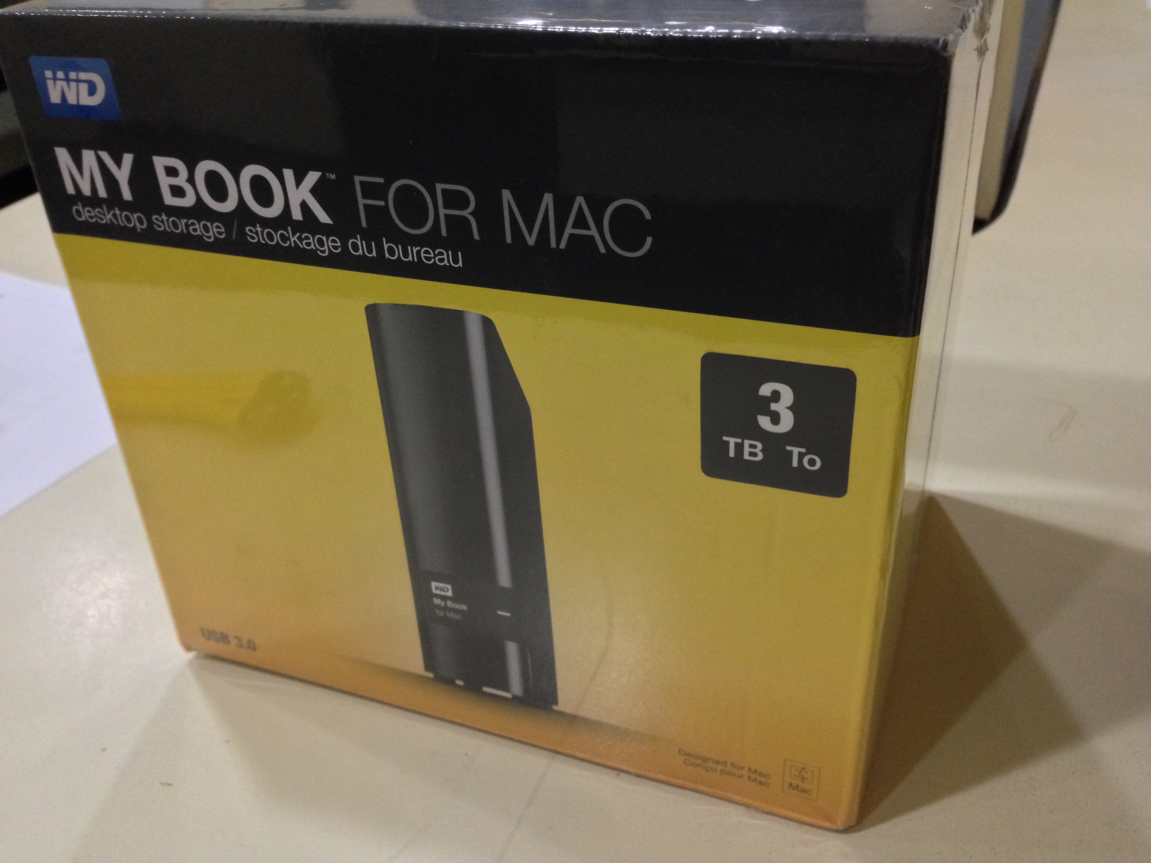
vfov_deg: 42.9
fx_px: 1097
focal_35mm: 33
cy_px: 432
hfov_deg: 55.4
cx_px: 576
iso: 400
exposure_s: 1/17
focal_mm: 4.12
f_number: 2.4
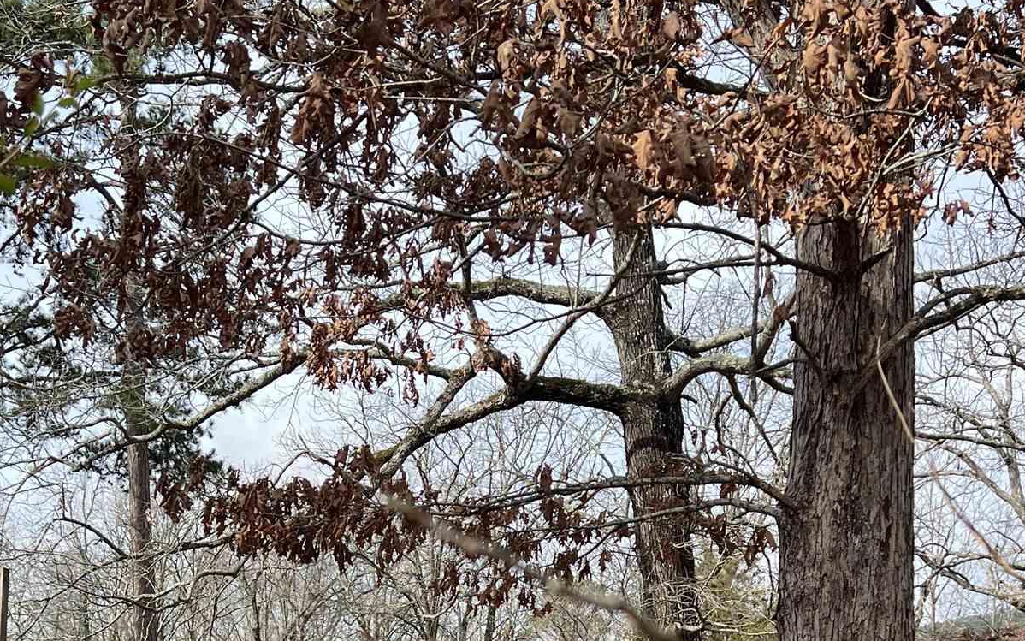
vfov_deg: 22.6
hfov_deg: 38.1
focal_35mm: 53
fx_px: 1481
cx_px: 436
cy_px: 758
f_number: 1.5
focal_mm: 5.7
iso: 50
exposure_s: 1/1669
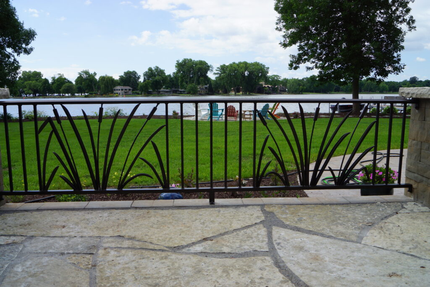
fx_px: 359
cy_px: 144
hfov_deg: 61.9
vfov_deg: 43.7
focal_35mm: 30
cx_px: 215
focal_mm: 20
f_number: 13
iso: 100
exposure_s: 1/125
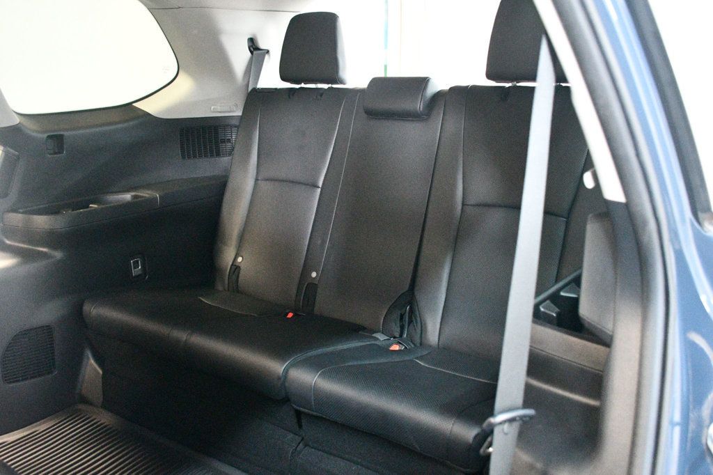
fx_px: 673
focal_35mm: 34
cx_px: 356
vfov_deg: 38.9
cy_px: 238
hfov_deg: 55.8
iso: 12800
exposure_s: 1/50
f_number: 3.8
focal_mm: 23
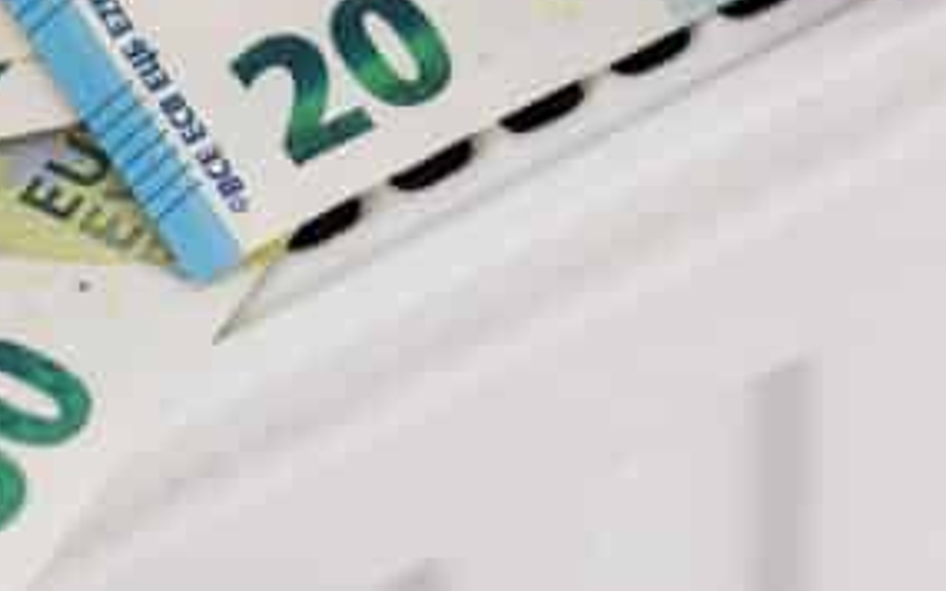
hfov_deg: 11.4
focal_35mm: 183
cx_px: 903
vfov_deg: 7.0
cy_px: -354
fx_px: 4717
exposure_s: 1/80
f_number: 2.8
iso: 160
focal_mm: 50
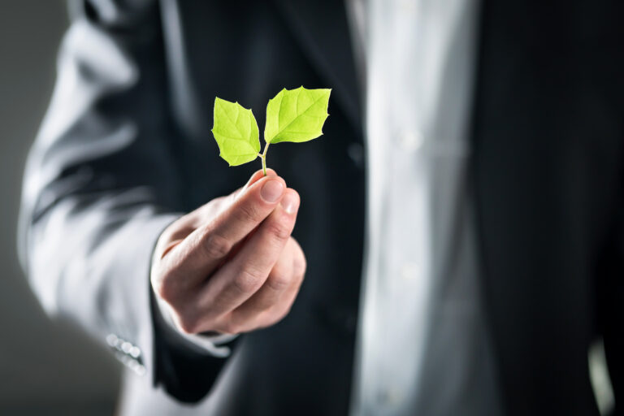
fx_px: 1473
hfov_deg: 23.9
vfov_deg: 16.1
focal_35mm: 85
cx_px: 312
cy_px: 208
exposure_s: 1/80
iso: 320
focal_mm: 85
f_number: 2.8
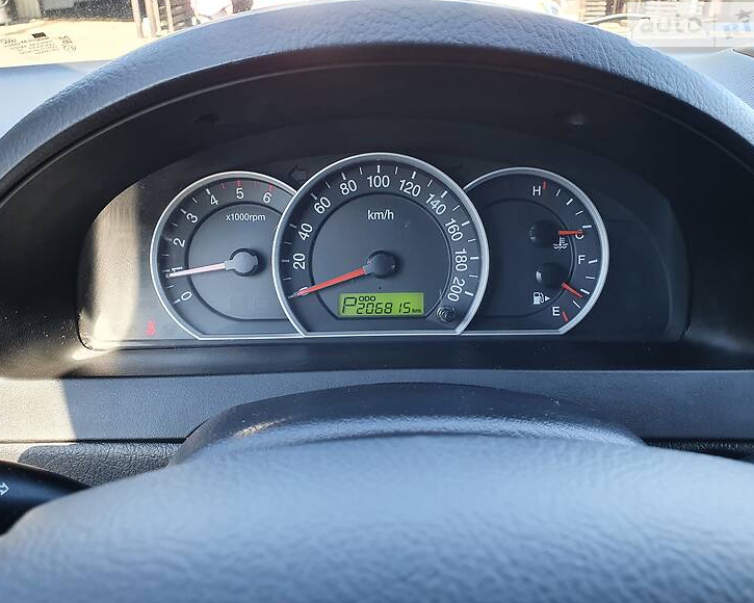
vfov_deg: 51.5
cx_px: 376
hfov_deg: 62.2
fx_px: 625
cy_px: 302
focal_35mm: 28
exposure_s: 1/100
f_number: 2.4
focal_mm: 4.3
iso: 100
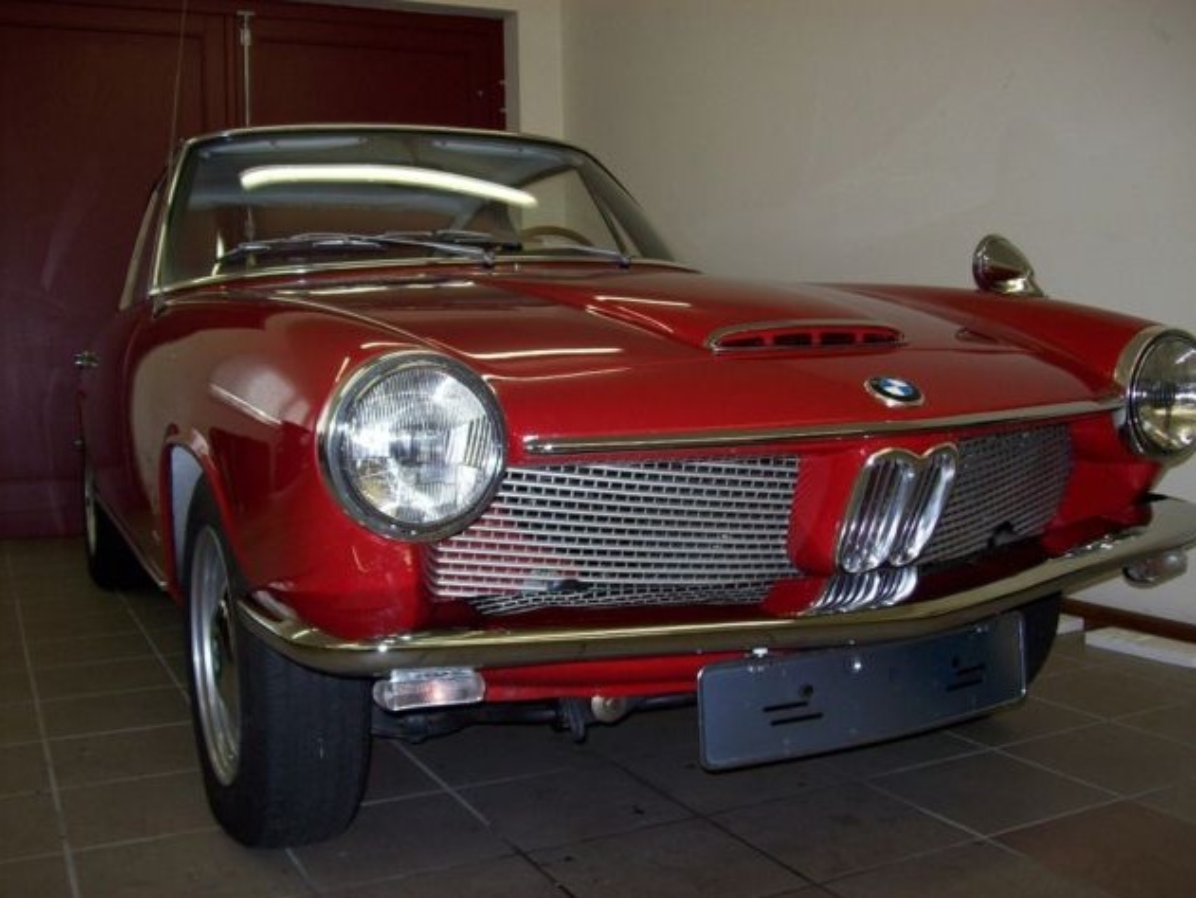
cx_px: 598
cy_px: 449
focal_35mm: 36
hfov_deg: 51.3
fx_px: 1245
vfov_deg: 39.7
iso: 200
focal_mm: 6
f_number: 2.7
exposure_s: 1/64
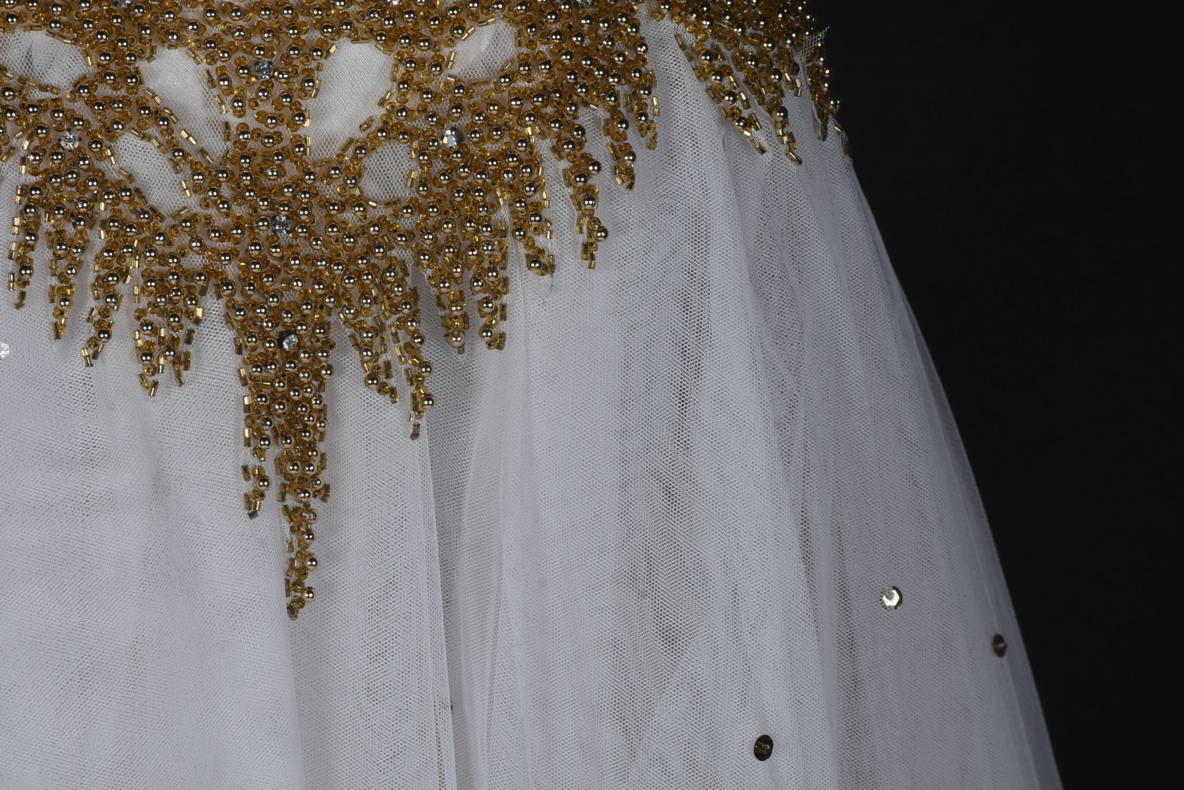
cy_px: 360
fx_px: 8222
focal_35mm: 250
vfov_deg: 5.5
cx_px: 550
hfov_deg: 8.2
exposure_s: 1/125
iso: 200
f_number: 18
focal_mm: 140
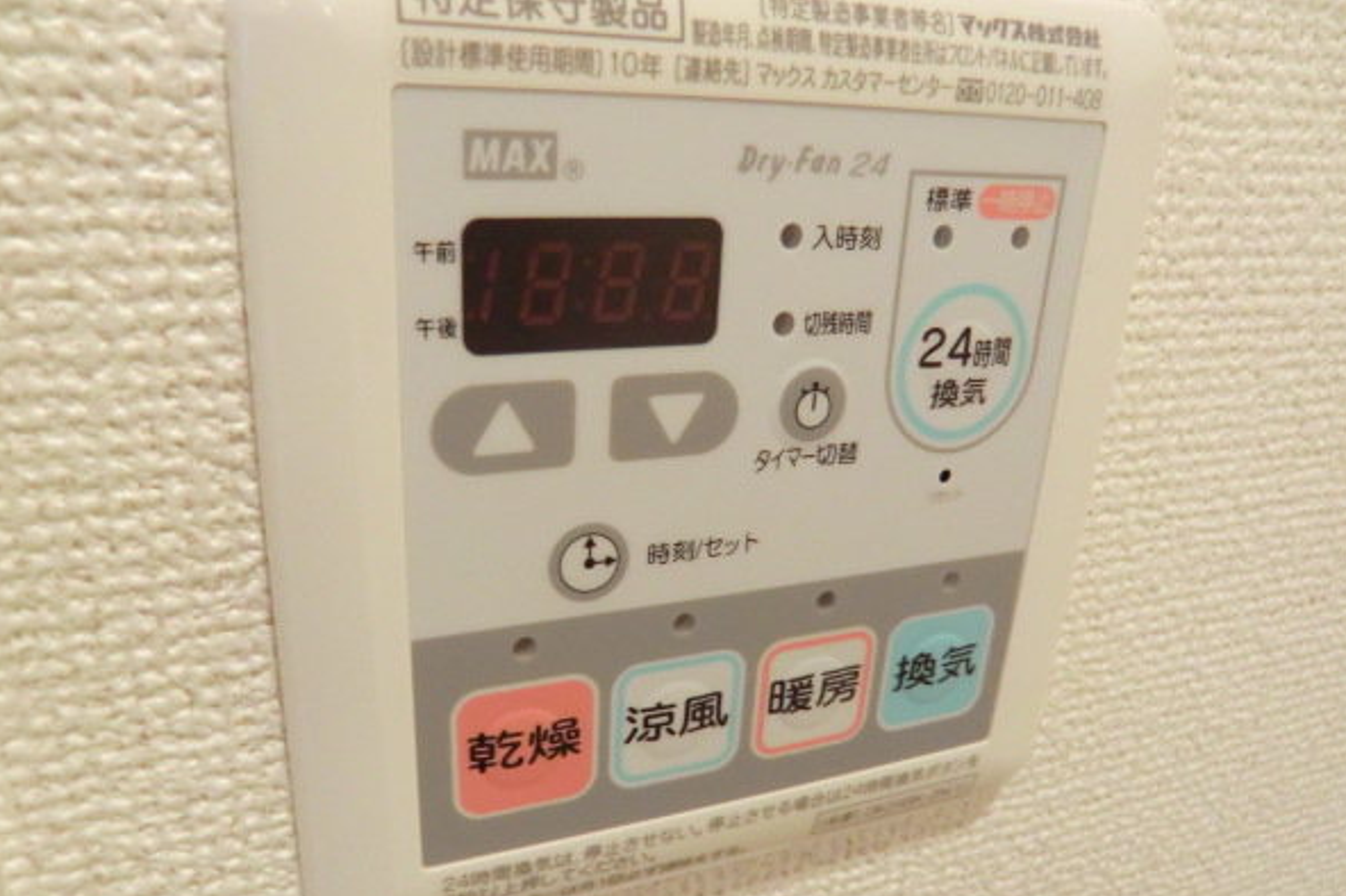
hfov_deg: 67.4
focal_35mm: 27
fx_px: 1009
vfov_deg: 47.8
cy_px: 507
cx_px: 648
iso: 640
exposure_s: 1/60
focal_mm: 4.3
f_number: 3.2
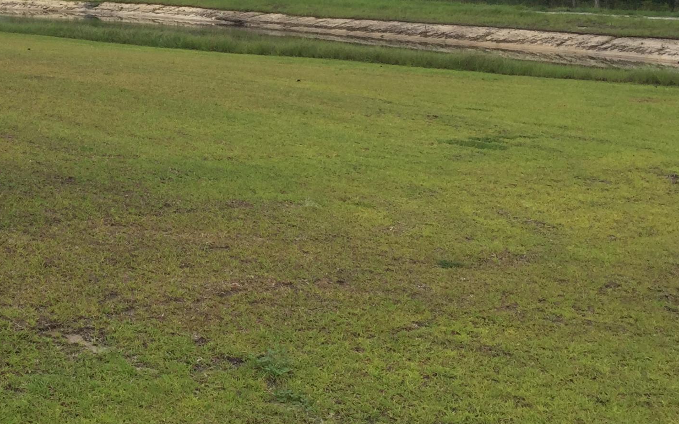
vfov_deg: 19.7
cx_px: 84
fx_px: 1203
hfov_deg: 30.3
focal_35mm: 65
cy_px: 48
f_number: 2.2
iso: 32
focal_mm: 4.15
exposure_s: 1/1799
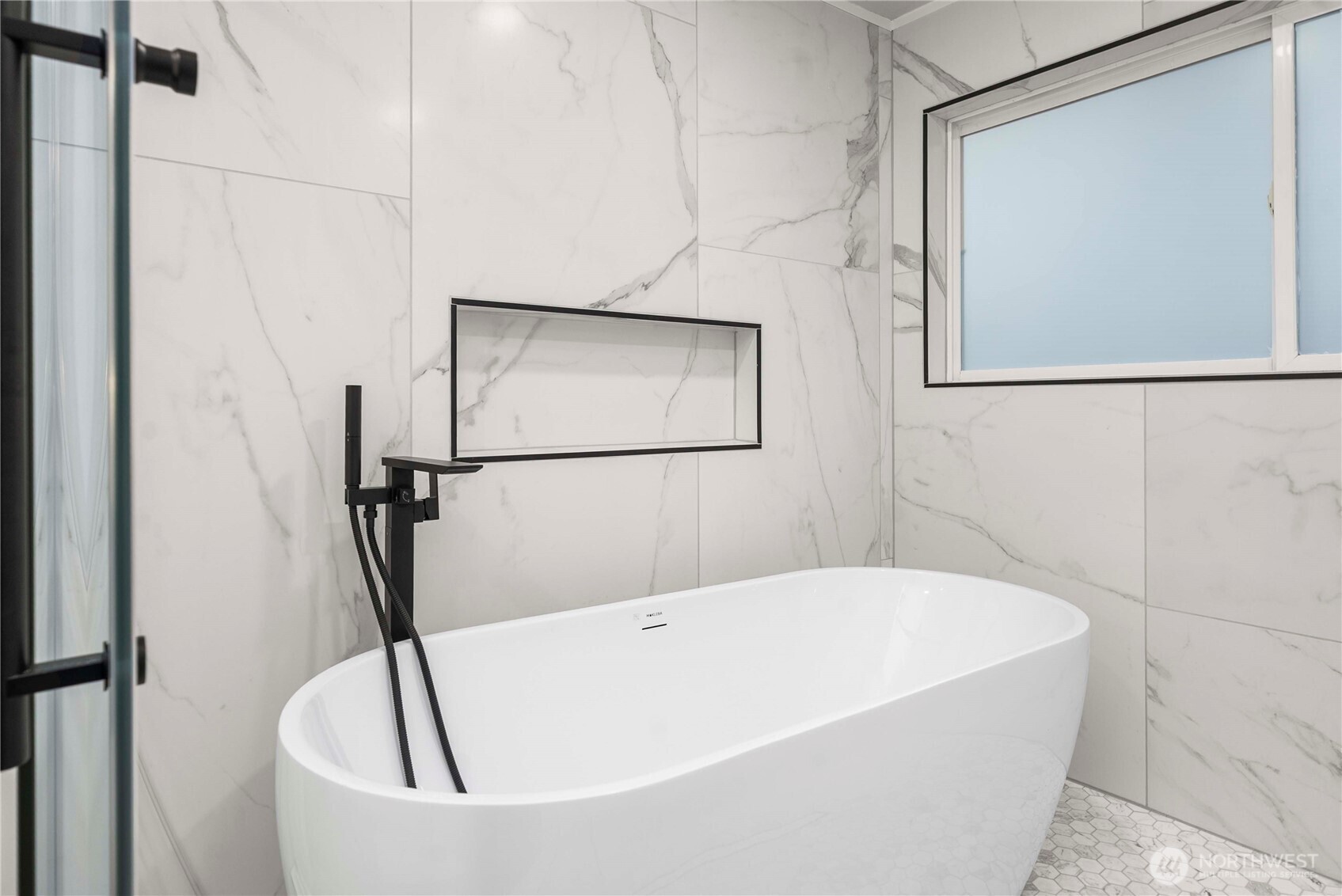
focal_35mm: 19
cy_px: 448
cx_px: 671
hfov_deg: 86.9
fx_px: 709
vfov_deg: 64.6
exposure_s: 1/60
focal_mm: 19
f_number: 7.1
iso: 100
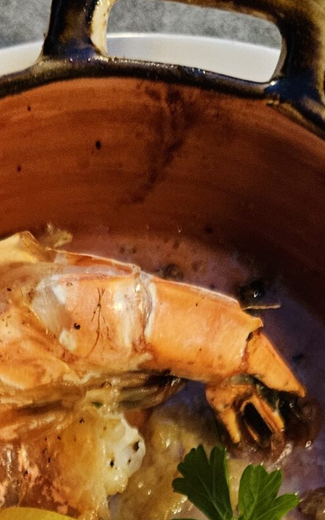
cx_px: 86
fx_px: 1105
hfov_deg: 16.6
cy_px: 732
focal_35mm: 78
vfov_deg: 22.7
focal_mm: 5.4
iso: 800
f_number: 1.8
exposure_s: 1/100
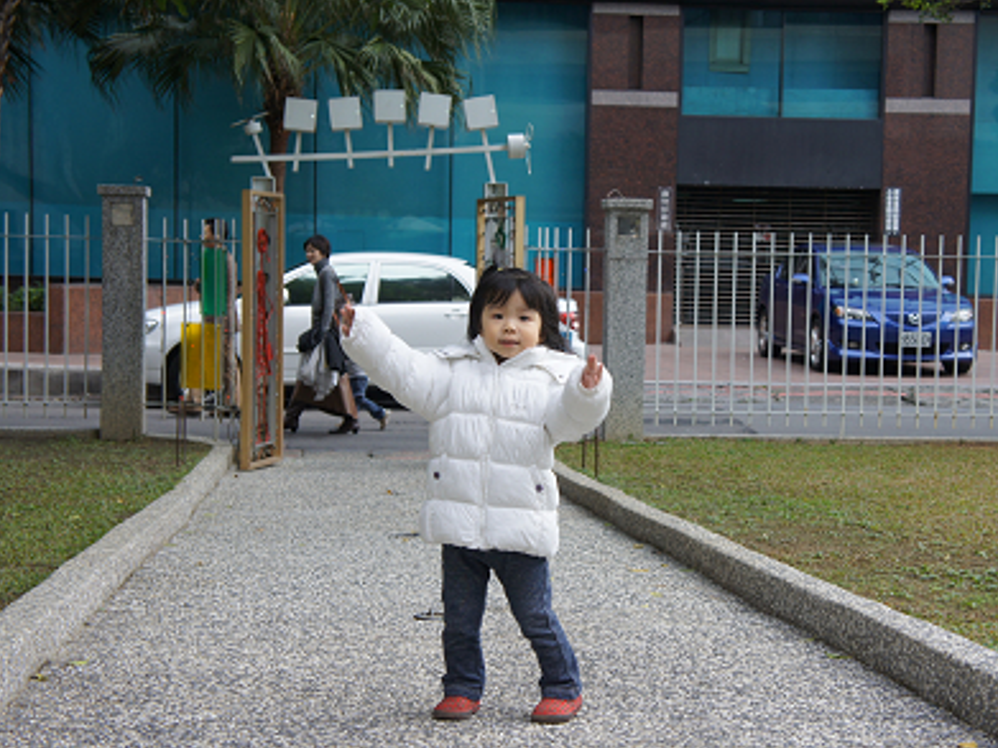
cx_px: 556
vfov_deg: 21.0
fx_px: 2018
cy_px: 375
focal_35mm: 70
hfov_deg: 27.8
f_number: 5
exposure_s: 1/125
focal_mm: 38
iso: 200
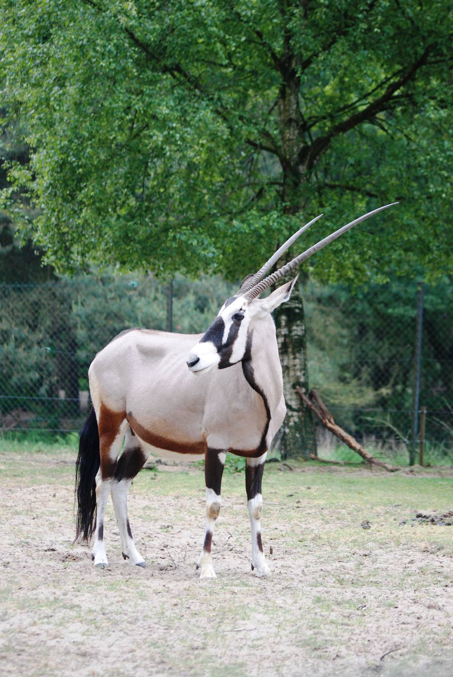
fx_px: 2428
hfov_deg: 10.7
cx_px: 226
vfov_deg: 15.9
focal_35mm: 129
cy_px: 338
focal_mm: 86
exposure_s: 1/320
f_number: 4.5
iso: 200
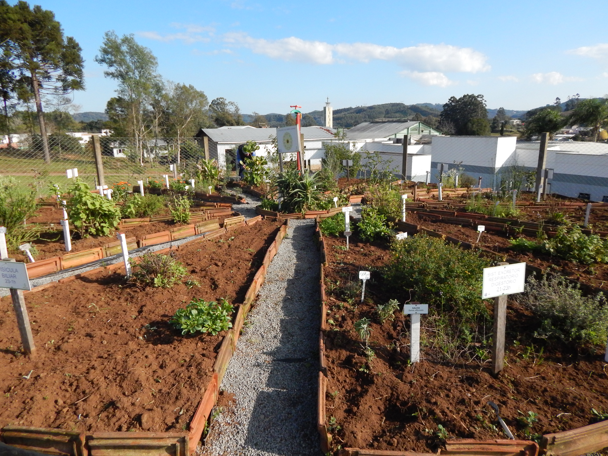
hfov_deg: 73.9
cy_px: 228
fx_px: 404
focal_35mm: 23
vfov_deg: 58.9
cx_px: 304
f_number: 6
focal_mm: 4
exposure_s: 1/800
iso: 400
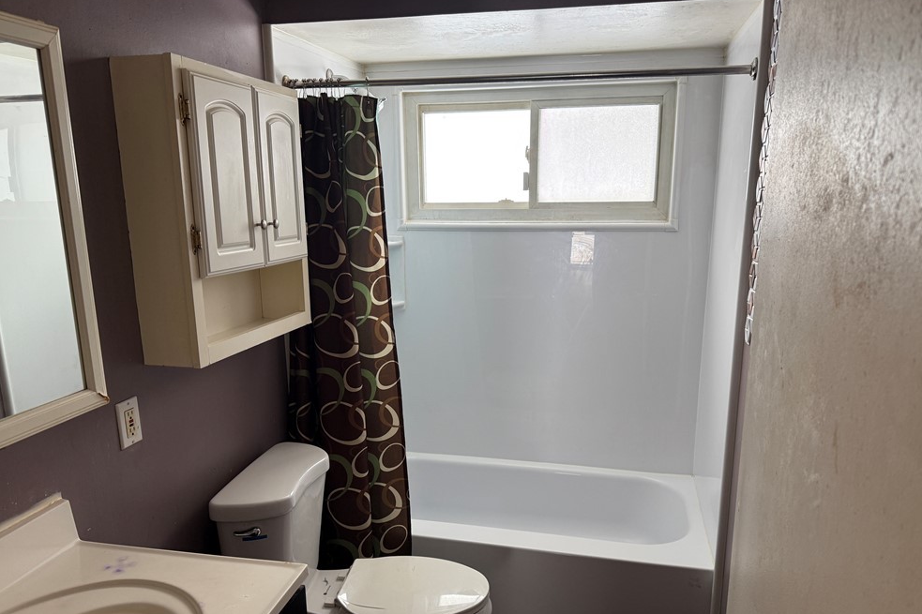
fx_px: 666
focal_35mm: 26
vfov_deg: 49.4
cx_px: 464
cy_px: 347
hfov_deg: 69.4
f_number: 1.78
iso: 200
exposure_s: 1/60
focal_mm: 6.76
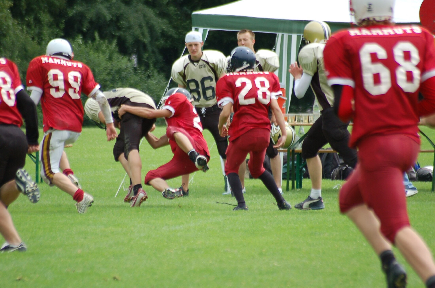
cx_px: 218
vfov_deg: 3.0
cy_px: 144
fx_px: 5427
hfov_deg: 4.6
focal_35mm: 450
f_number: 5.6
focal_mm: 300
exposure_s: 1/800
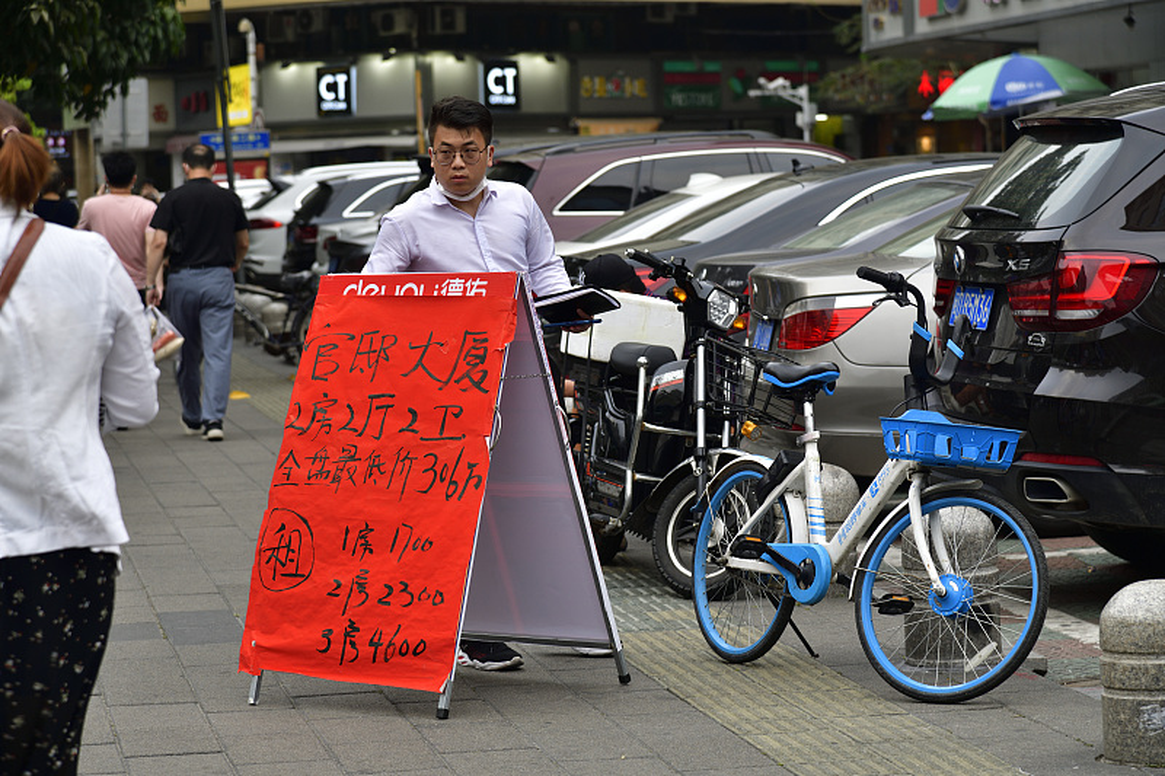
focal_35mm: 120
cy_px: 388
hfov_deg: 17.1
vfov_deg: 11.4
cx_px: 582
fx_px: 3882
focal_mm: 120
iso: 200
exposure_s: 1/100
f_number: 5.6
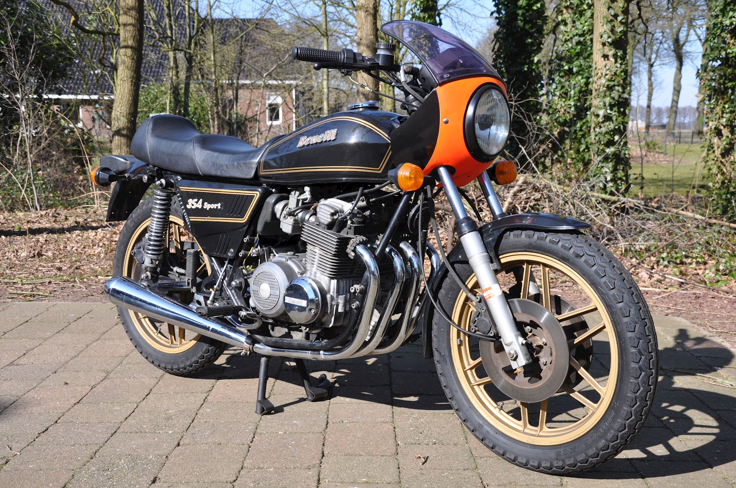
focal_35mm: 45
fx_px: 919
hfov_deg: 43.7
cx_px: 368
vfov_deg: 29.8
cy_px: 244
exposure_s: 1/250
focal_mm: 30
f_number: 8
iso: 200
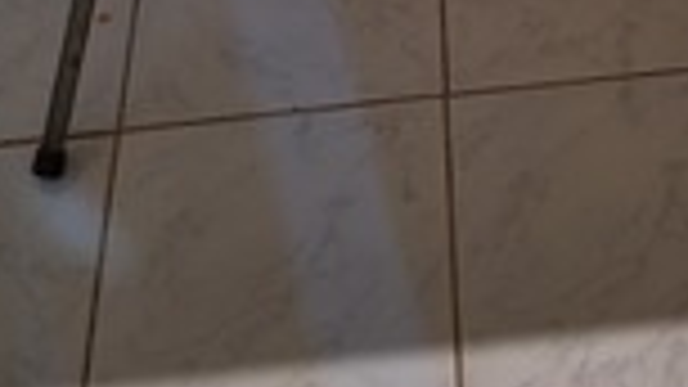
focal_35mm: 75
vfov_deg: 13.9
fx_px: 1368
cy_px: -353
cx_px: 564
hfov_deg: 27.6
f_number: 1.8
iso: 320
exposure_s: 1/25
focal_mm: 5.54
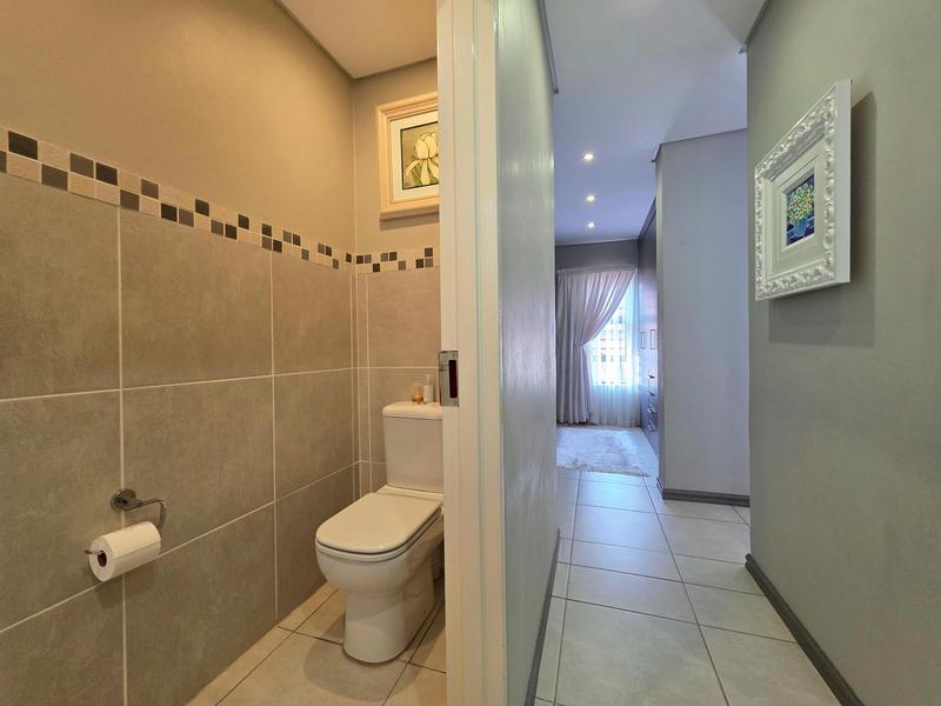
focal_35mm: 13
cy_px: 353
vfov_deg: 89.9
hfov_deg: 106.2
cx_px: 470
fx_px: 353
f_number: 1.9
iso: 250
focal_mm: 2.2
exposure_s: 1/100
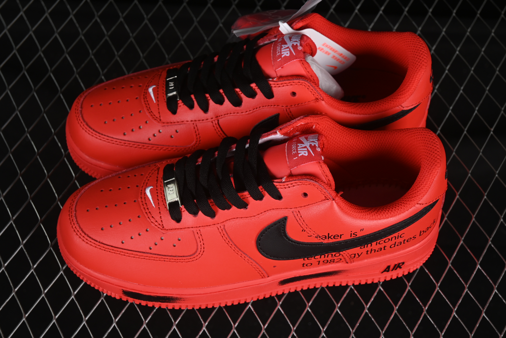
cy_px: 169
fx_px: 1054
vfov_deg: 18.2
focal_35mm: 75
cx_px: 253
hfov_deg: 27.0
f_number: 7.1
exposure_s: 1/80
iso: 160
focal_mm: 50
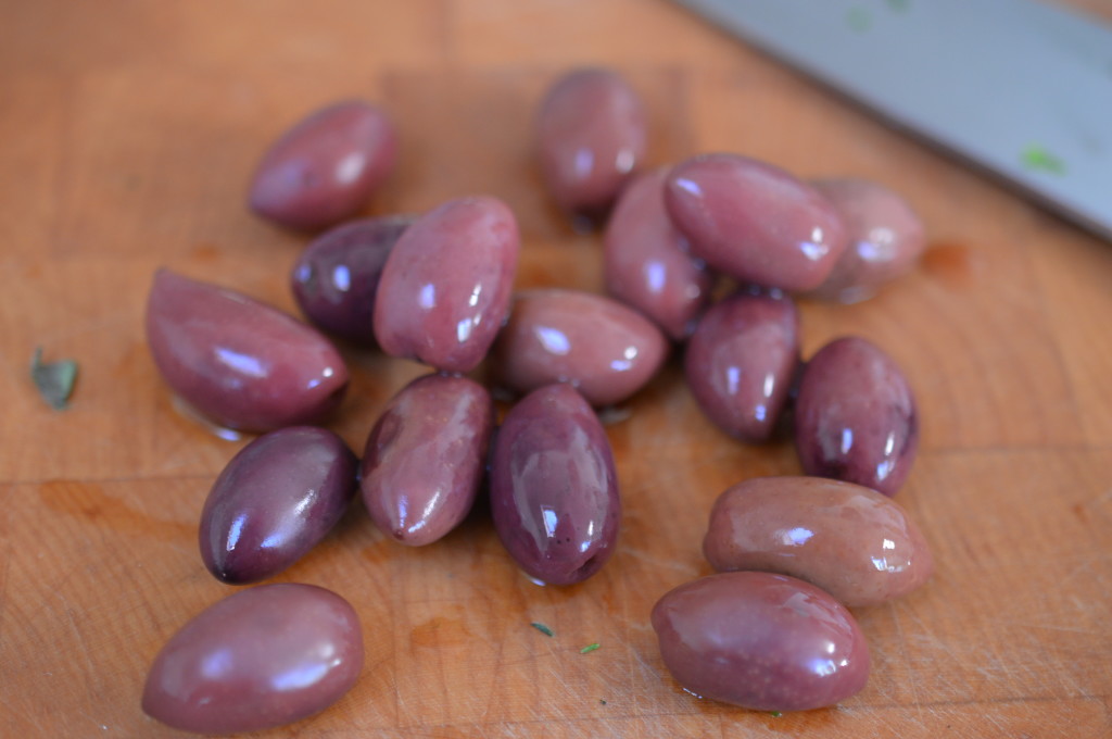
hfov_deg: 33.4
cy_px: 370
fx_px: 1851
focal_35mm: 60
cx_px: 556
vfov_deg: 22.6
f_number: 3
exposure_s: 1/60
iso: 500
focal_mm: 40
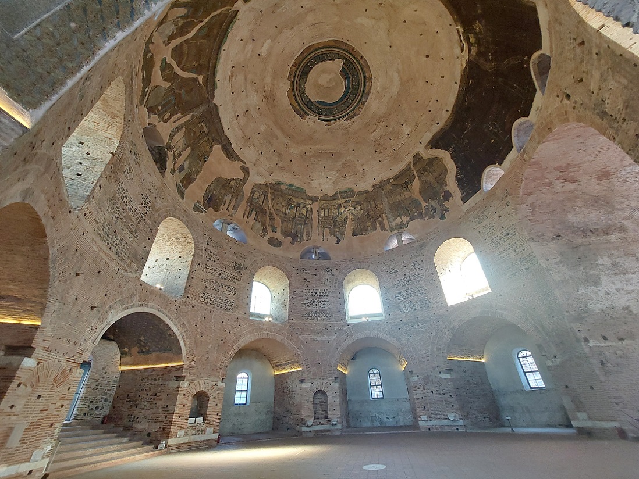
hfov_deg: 106.2
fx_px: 240
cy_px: 240
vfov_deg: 89.9
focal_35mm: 13
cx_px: 320
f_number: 2.2
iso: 400
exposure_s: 1/60
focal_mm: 1.74
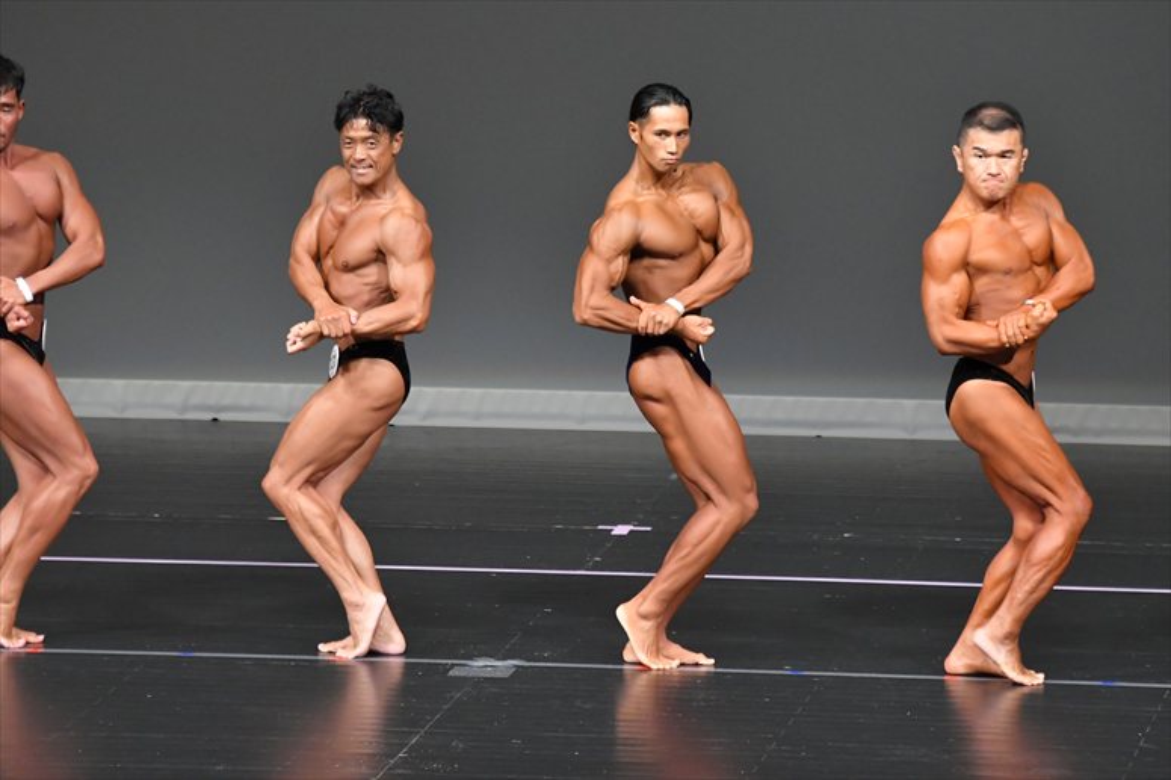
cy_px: 390
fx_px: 9754
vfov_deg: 4.6
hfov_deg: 6.9
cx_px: 586
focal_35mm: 300
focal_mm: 200
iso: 5000
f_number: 5.6
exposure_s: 1/400
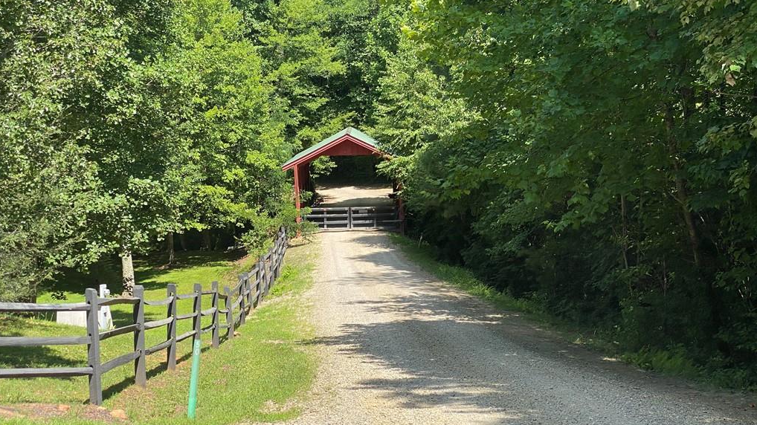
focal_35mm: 57
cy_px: 201
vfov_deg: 21.1
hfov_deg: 36.6
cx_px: 378
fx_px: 1144
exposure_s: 1/773
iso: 20
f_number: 2
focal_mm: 6
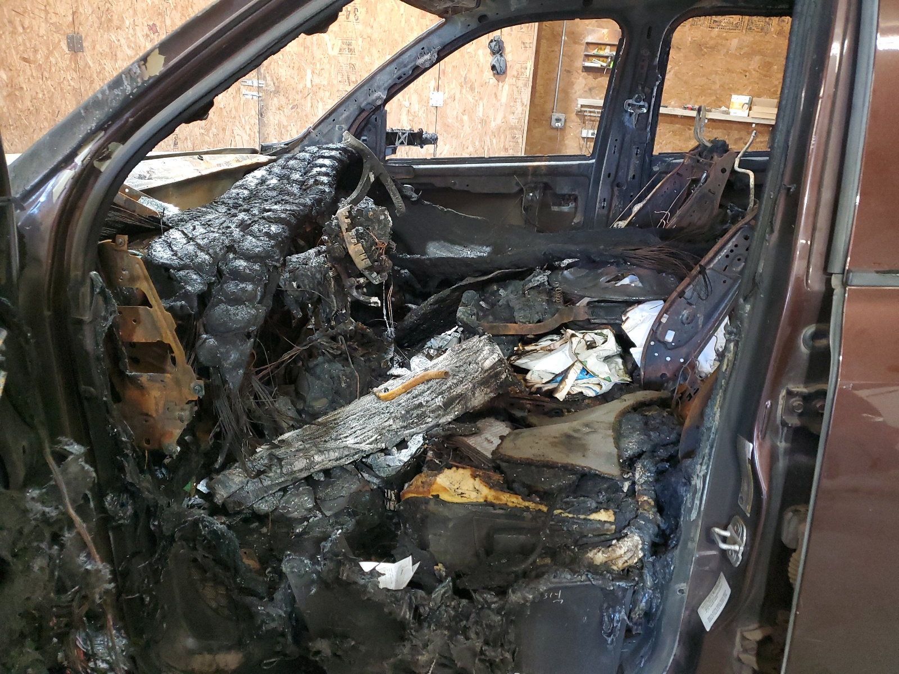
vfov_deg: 53.1
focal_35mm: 26
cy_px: 337
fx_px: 675
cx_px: 450
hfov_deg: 67.3
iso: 298
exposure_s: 1/40
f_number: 1.5
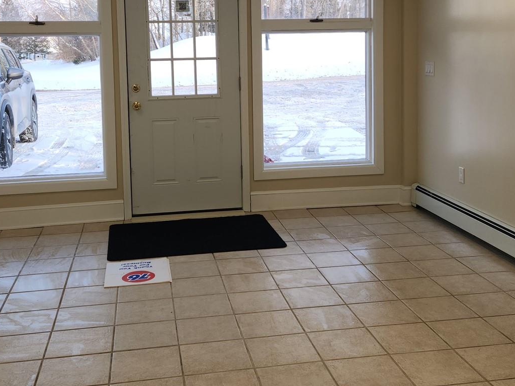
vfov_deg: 31.2
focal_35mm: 46
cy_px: 121
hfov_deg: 41.2
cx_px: 252
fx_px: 684
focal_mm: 5.4
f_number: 1.8
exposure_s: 1/124
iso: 20
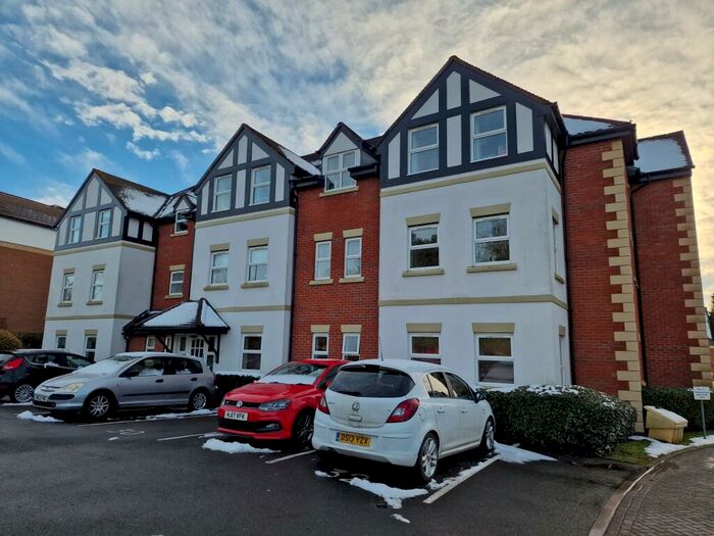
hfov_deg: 73.9
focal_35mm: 23
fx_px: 474
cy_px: 268
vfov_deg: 58.9
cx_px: 357
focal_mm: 6.4
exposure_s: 1/950
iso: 50
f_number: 1.8
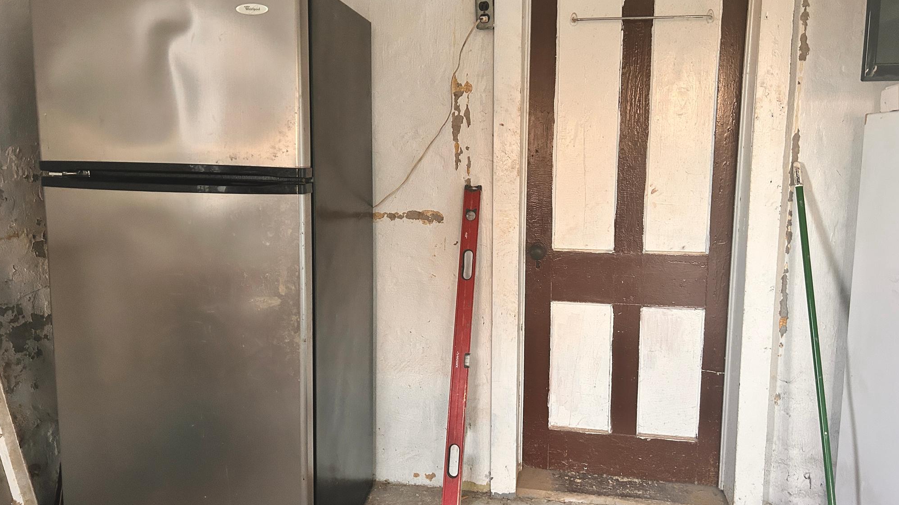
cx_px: 457
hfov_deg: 66.1
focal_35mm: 29
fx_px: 691
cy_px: 235
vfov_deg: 40.2
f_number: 1.5
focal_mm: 5.7
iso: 320
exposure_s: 1/60
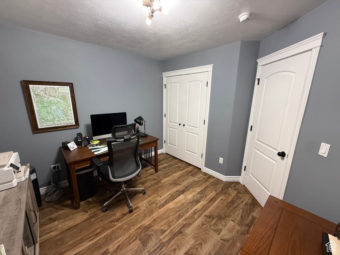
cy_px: 128
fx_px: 138
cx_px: 170
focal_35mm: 14
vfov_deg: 85.7
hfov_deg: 102.1
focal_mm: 2.22
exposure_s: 1/60
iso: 250
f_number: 2.2
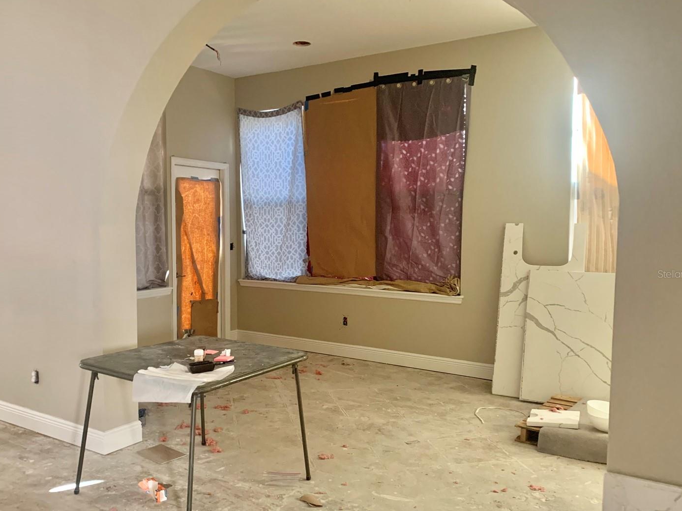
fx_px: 591
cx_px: 311
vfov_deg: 46.8
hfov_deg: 59.9
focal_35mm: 30
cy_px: 274
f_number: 1.8
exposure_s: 1/51
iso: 400
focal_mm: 4.25
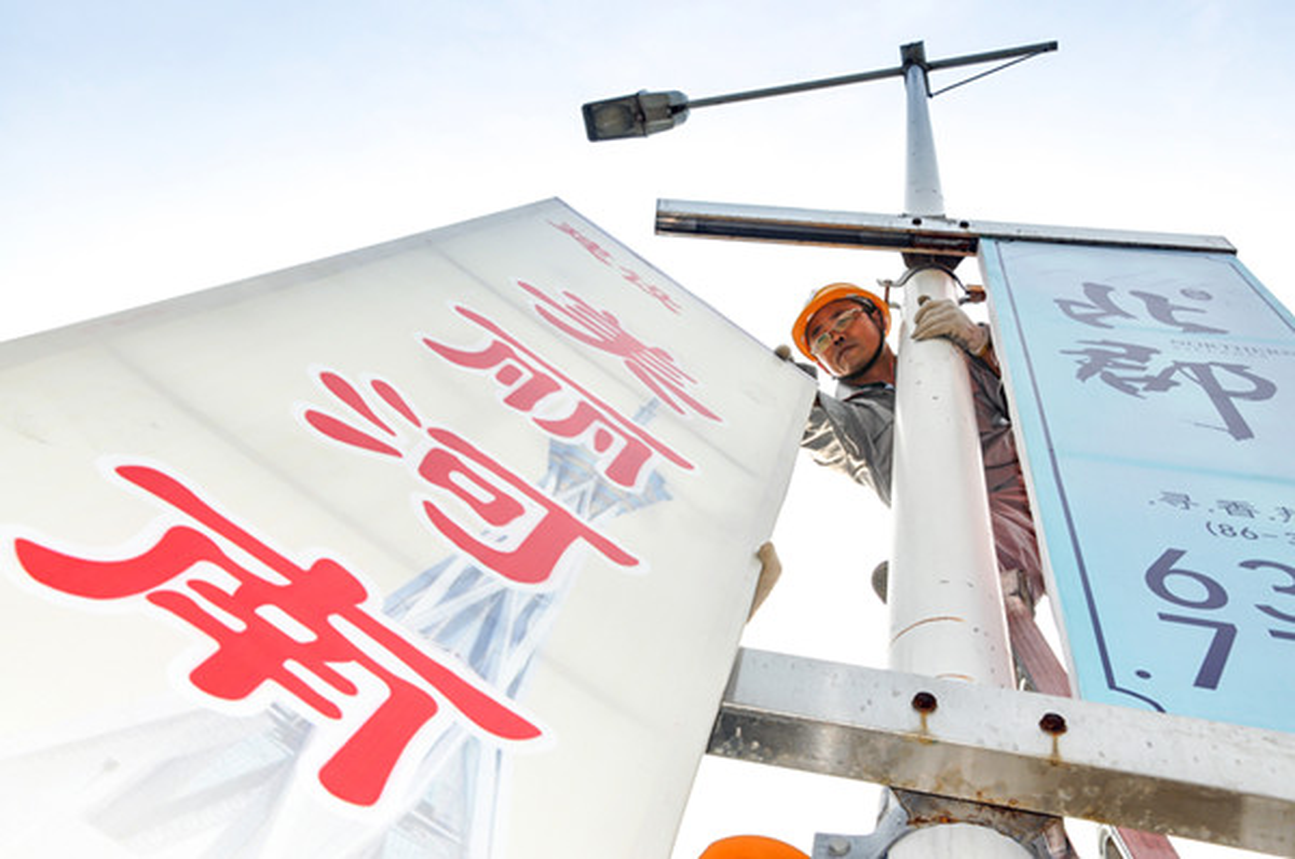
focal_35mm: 38
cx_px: 648
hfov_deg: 51.4
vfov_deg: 35.4
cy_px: 430
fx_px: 1347
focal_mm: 25
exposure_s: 1/125
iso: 200
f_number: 10
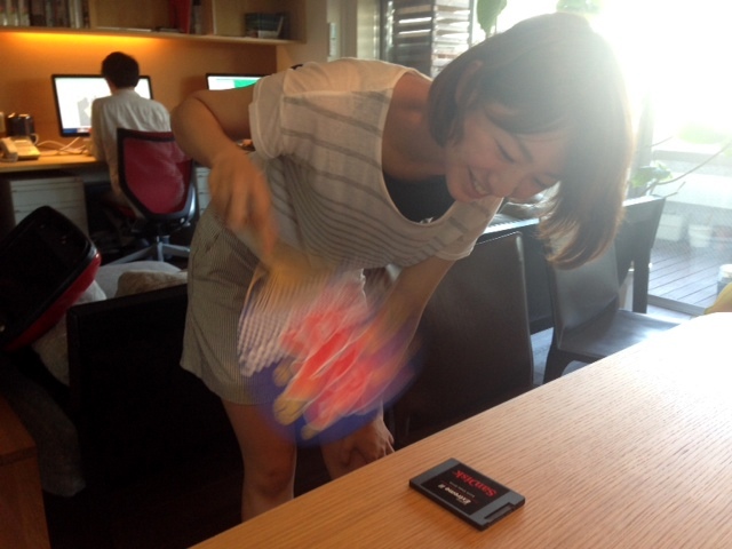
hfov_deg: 55.4
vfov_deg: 42.9
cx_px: 366
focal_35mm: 33
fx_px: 698
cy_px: 274
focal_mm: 4.12
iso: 80
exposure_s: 1/20
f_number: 2.4
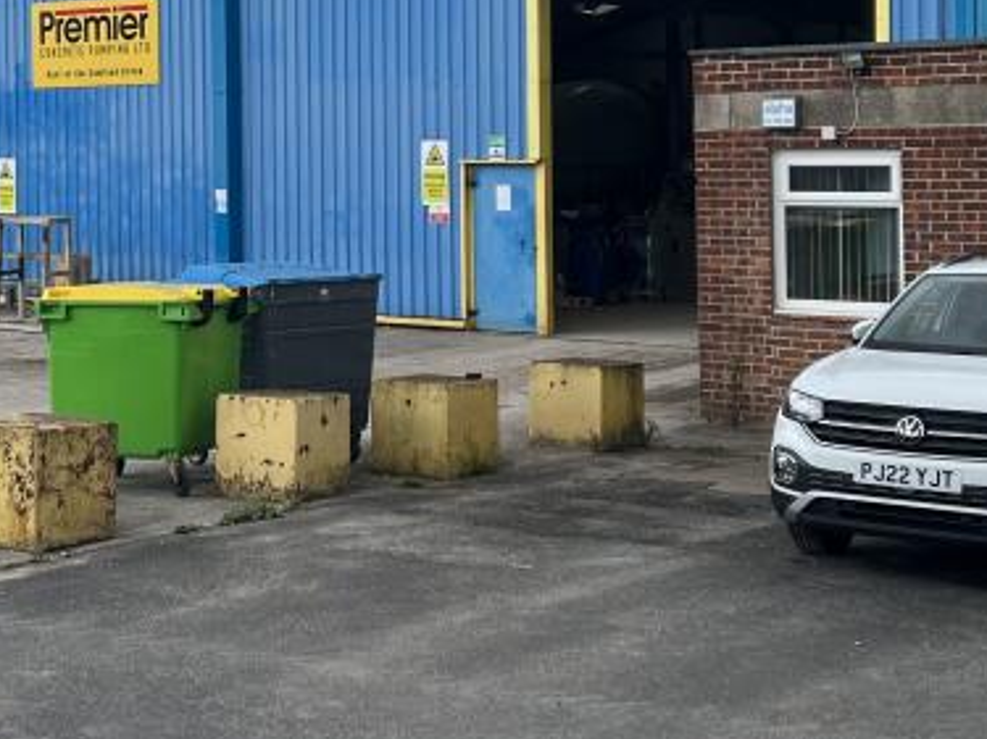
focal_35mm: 71
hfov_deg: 27.2
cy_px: 147
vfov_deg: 20.5
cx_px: 308
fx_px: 2024
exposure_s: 1/1934
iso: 50
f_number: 1.5
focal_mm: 5.7
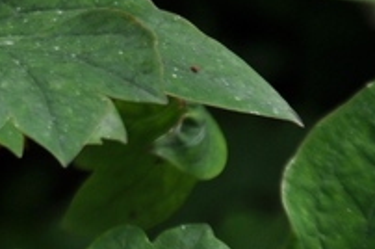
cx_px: -434
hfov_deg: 2.6
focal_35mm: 797
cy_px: -338
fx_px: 8284
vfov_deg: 1.7
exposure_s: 1/500
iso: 200
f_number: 5.6
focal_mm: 105
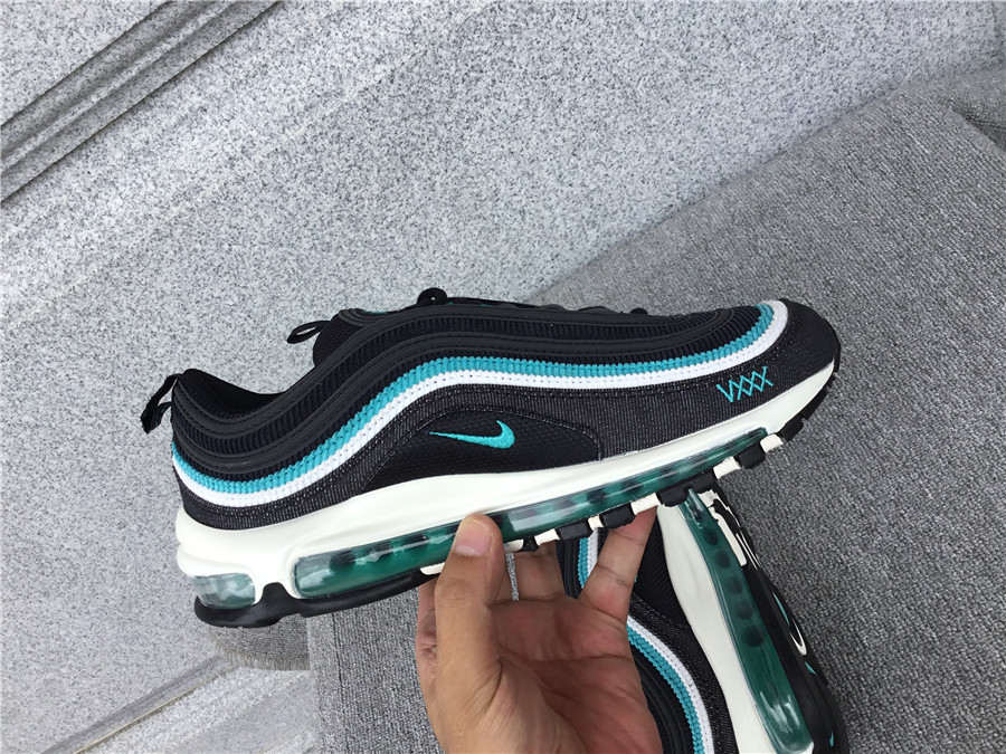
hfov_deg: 58.4
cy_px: 377
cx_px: 503
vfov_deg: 45.4
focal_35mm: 31
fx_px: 901
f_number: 2.4
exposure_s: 1/357
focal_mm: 3.3
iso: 25
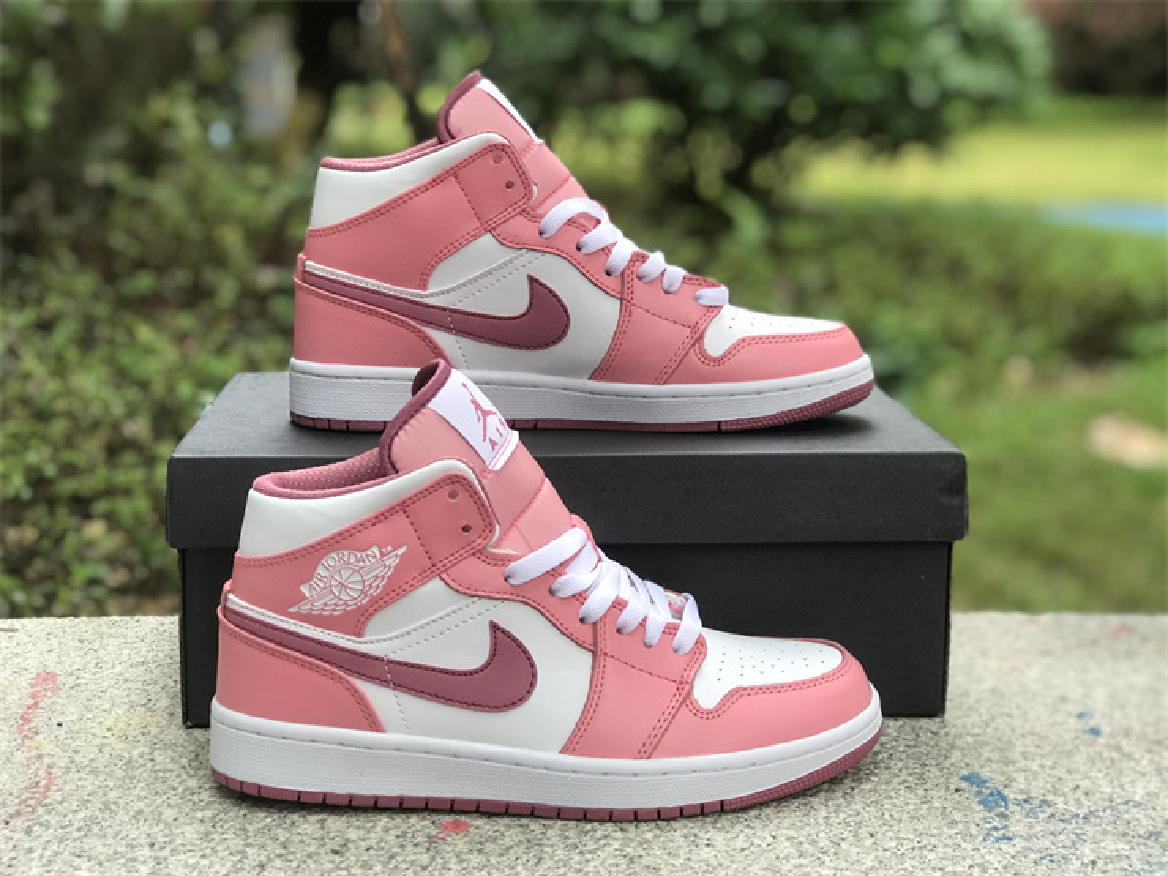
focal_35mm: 57
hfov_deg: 33.8
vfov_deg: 25.7
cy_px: 438
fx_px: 1923
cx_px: 584
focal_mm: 6.6
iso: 32
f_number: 2.8
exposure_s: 1/50
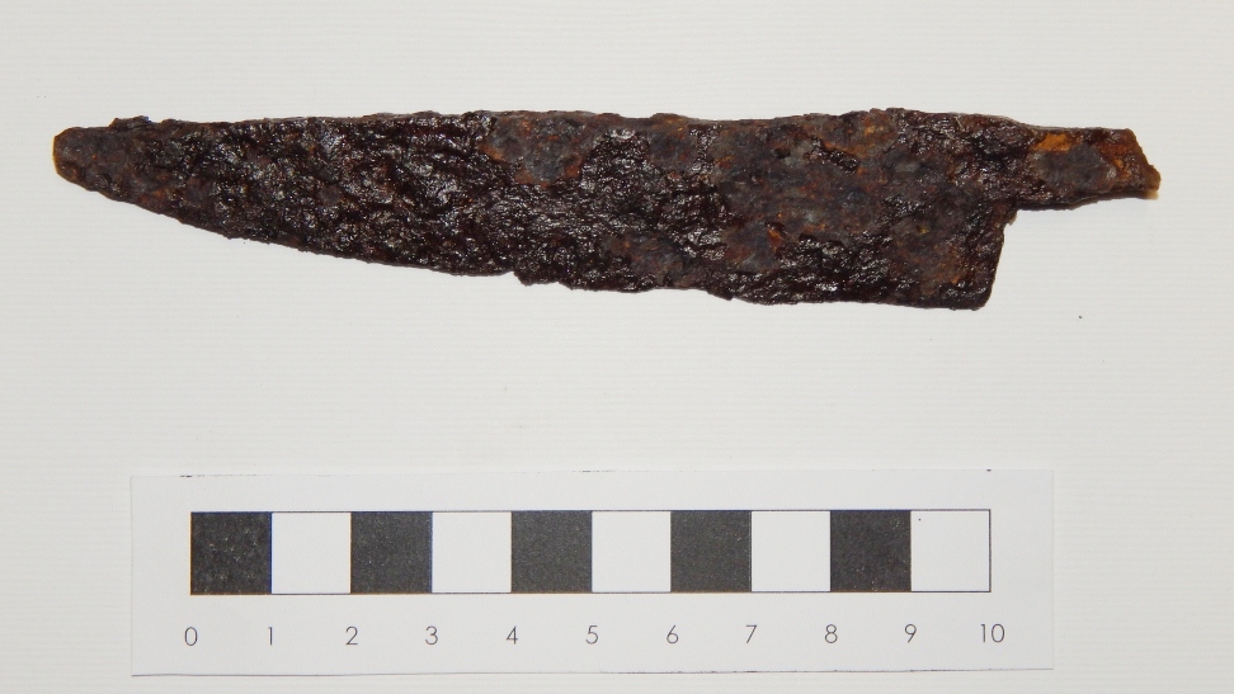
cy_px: 392
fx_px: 2291
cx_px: 626
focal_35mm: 70
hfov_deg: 30.1
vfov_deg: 17.2
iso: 180
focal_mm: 10.9
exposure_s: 1/30
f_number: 7.9
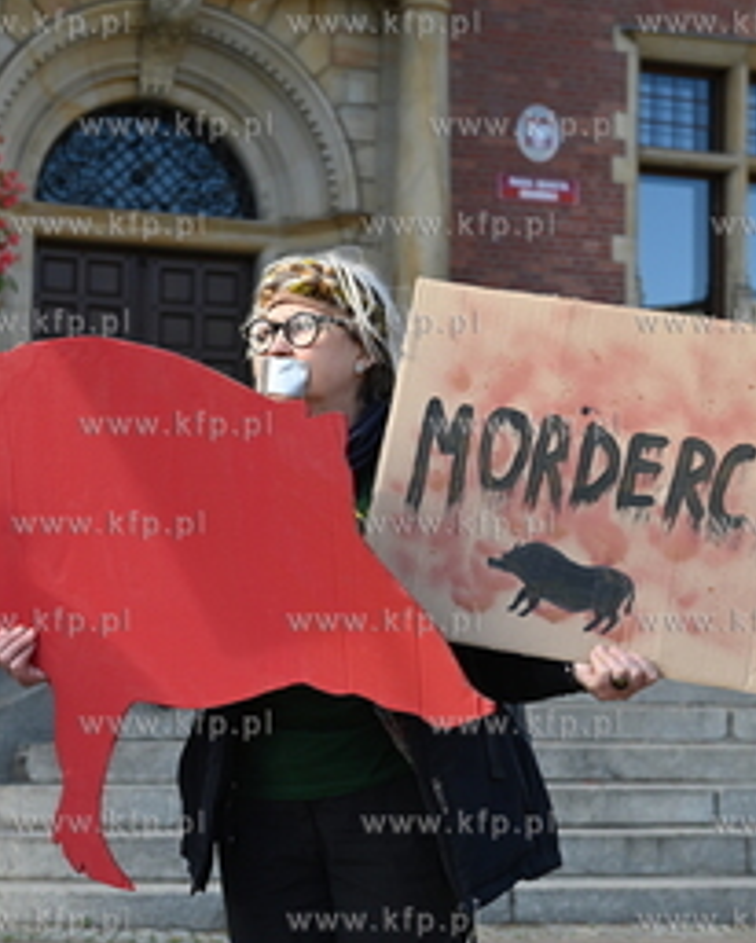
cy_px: 473
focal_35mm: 70
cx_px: 305
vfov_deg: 27.1
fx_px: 1955
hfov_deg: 21.9
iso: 400
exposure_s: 1/500
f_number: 4.5
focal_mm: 48
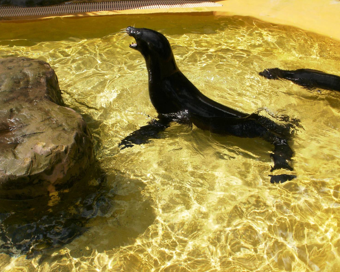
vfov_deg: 39.2
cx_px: 170
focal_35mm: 38
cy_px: 138
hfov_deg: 47.9
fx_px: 382
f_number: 5.6
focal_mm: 6.3
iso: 100
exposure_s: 1/640
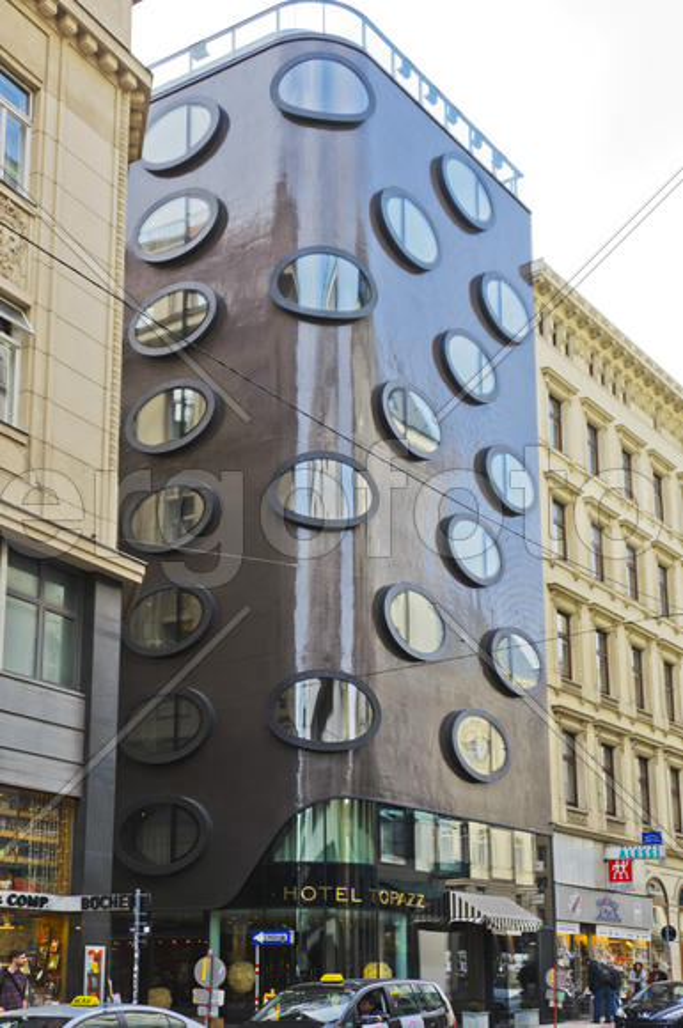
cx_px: 342
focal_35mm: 42
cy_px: 514
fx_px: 1199
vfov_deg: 46.5
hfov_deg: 31.8
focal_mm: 28
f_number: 4
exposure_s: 1/180
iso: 100
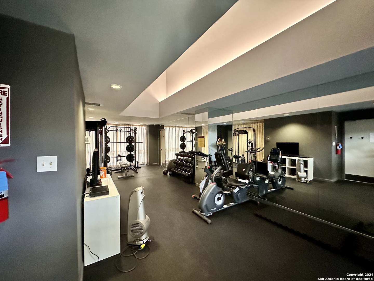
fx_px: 151
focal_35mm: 14
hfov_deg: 102.1
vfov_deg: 85.7
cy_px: 140
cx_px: 187
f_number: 2.2
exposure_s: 1/60
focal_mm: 2.22
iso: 800
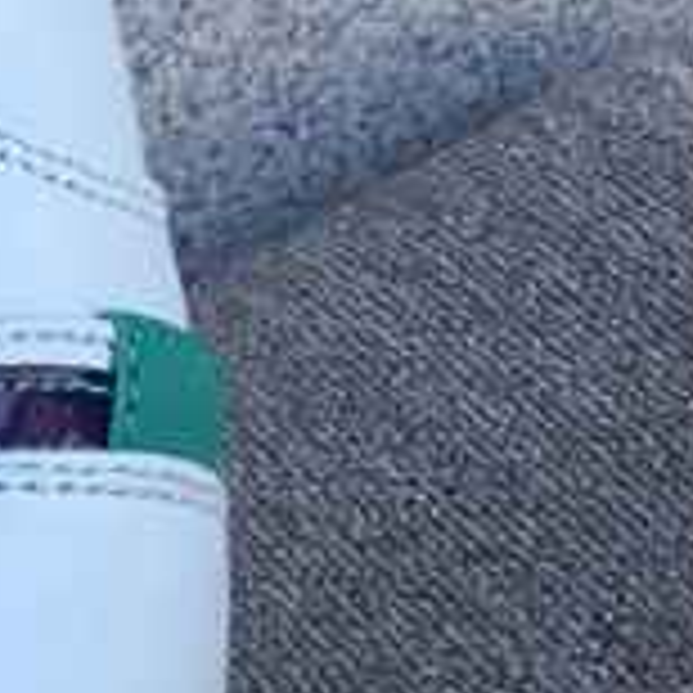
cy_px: 506
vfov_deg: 10.9
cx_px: -1107
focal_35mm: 160
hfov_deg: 9.4
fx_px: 3624
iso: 25
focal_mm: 3.3
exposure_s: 1/266
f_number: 2.4
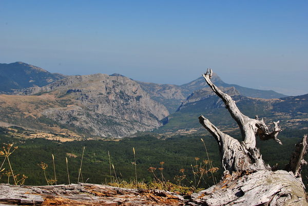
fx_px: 449
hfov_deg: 37.8
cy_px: 103
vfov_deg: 25.8
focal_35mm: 52
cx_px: 154
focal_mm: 35
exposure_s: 1/250
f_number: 10
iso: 110
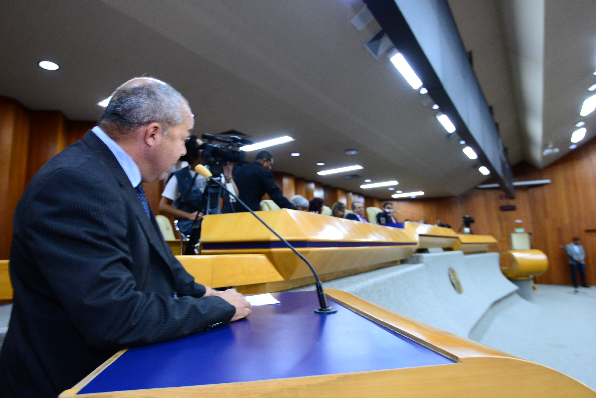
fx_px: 364
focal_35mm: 22
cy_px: 199
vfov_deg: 57.3
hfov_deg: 78.6
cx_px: 298
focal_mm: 22
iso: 2000
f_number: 4
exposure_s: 1/60
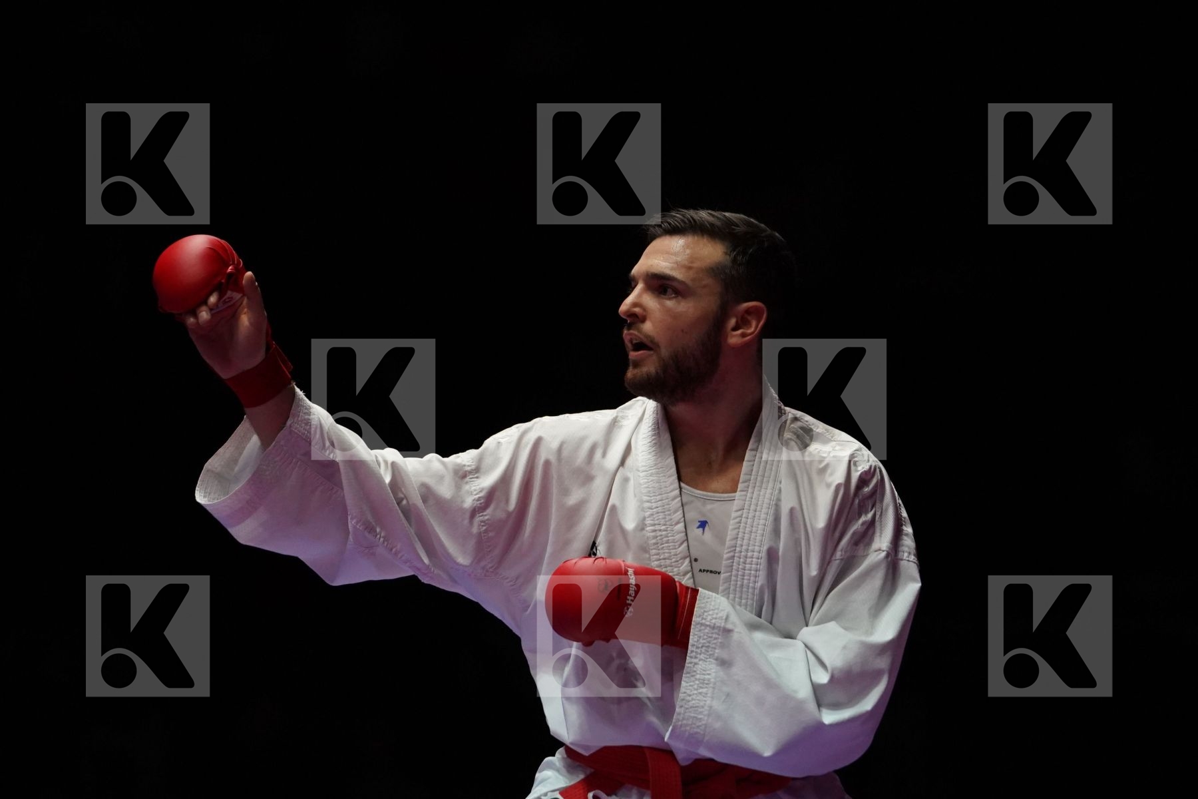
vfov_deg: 4.7
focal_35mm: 292
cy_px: 400
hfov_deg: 7.1
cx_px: 599
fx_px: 9716
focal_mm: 195
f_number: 2.8
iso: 3200
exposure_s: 1/1000
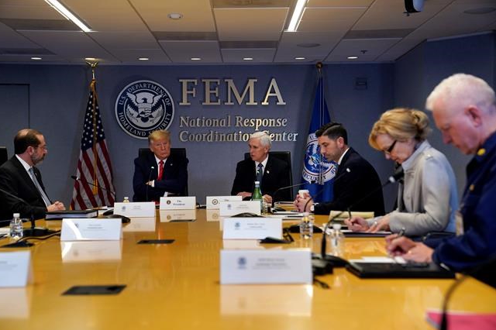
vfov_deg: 21.2
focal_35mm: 64
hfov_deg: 31.4
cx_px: 245
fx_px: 881
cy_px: 167
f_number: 3.5
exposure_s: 1/500
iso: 1600
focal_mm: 63
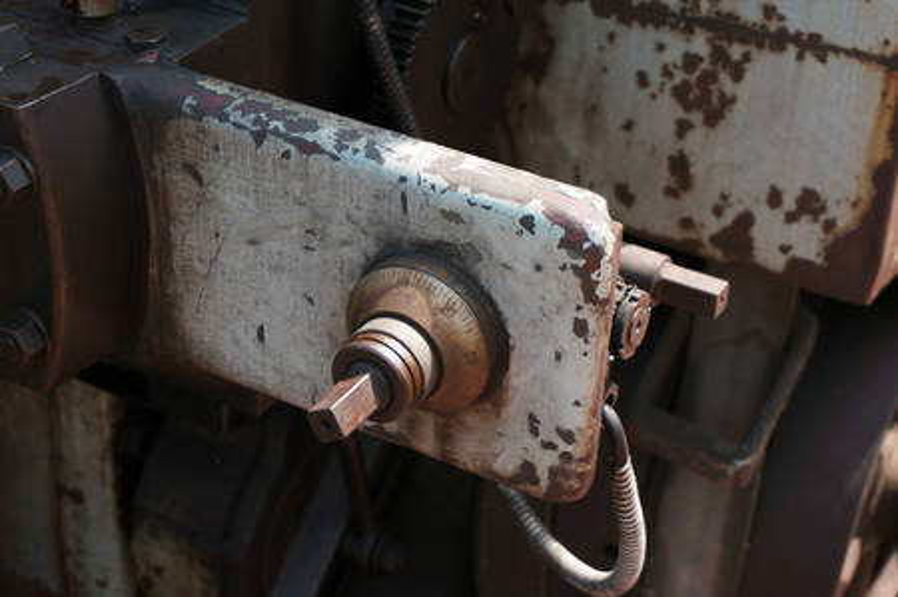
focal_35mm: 75
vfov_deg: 18.1
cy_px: 298
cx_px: 449
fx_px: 1869
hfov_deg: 27.0
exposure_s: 1/320
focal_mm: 50
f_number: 5.6
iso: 100
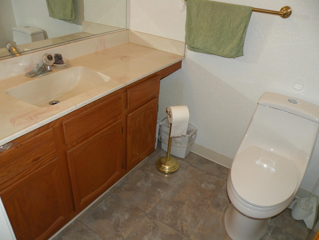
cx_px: 160
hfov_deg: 65.3
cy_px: 120
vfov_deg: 51.4
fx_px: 249
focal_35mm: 27
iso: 64
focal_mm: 4.7
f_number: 2.8
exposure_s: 1/47.1
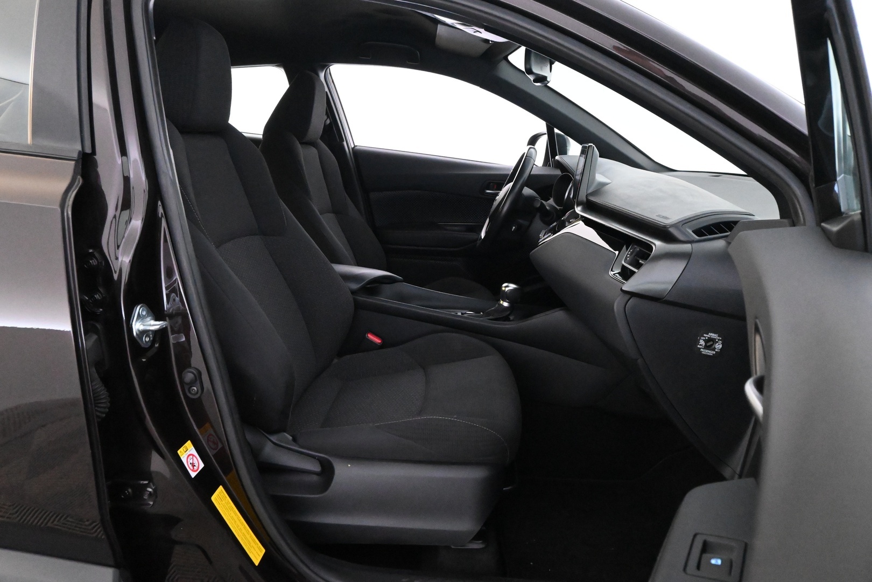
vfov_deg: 47.9
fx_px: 654
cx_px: 436
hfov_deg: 67.4
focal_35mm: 27
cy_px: 291
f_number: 7.1
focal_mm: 18
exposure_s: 1/30
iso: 9000
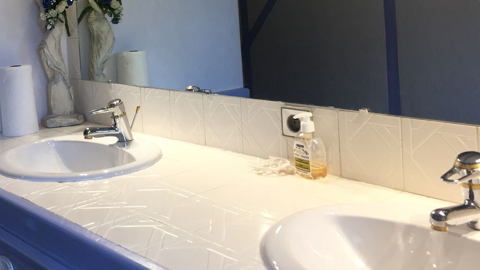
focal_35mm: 47
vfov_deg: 24.6
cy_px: 24
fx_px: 598
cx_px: 162
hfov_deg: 43.2
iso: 50
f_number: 2.2
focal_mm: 4.15
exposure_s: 1/100
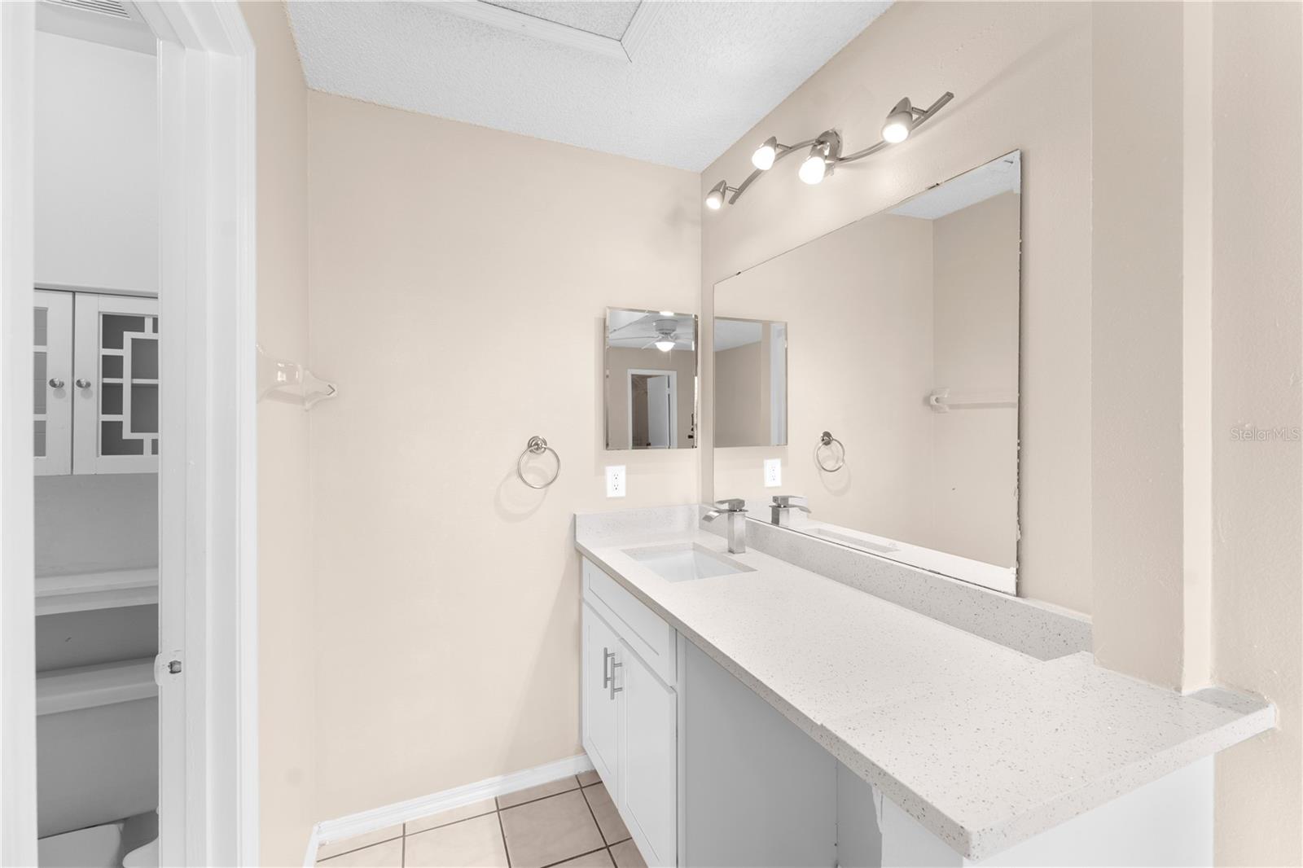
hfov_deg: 104.3
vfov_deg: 81.2
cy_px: 434
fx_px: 507
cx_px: 652
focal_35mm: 14
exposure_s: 1/10
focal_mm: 14
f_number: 7.1
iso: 400
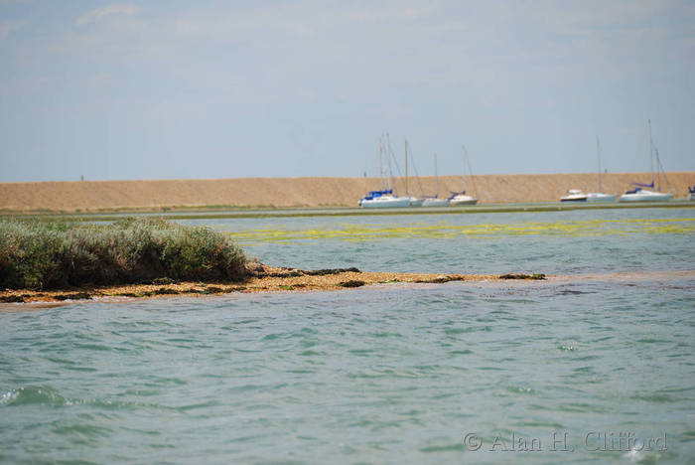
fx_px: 5796
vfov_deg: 4.6
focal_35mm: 300
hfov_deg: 6.9
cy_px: 232
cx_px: 348
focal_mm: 200
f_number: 5.6
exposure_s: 1/500
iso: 100
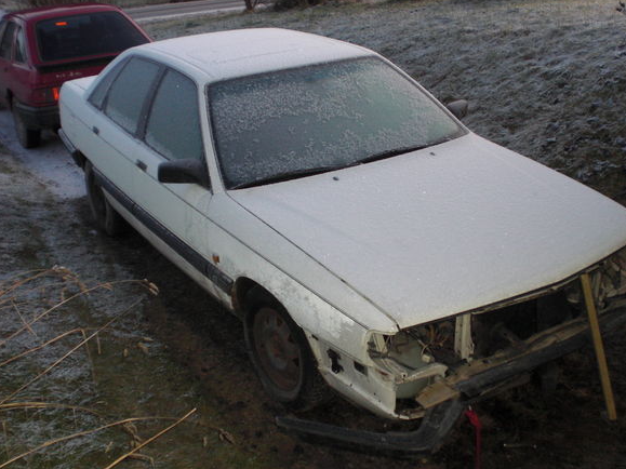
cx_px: 339
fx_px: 759
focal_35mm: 42
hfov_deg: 44.8
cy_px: 245
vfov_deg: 34.3
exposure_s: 1/60
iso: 200
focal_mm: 6.3
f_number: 3.1
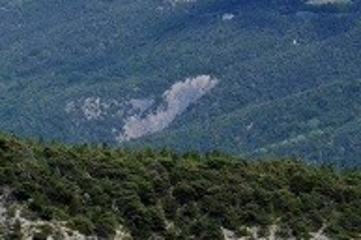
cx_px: -483
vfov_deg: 3.8
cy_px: -19
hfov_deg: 5.6
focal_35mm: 359
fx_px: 3591
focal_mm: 45
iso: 1600
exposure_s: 1/1250
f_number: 18
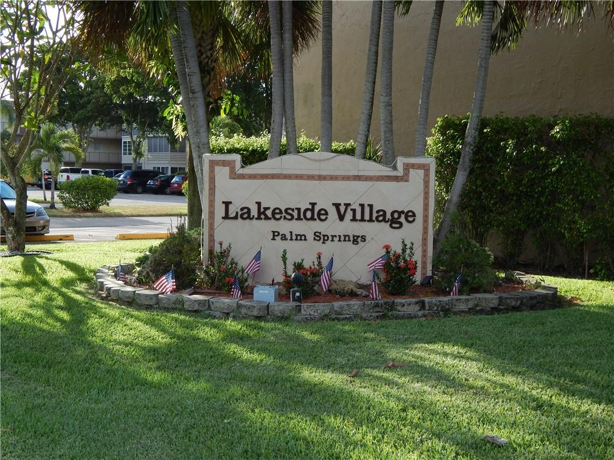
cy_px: 230
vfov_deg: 26.6
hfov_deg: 34.9
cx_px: 307
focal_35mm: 55
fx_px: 976
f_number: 3.8
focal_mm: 9.7
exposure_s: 1/400
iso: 125
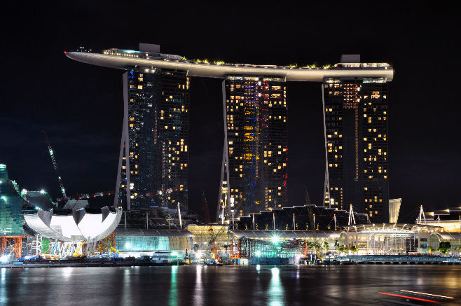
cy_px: 158
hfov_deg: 51.9
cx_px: 242
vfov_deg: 35.8
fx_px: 473
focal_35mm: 37
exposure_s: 13
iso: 200
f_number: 11
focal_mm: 22
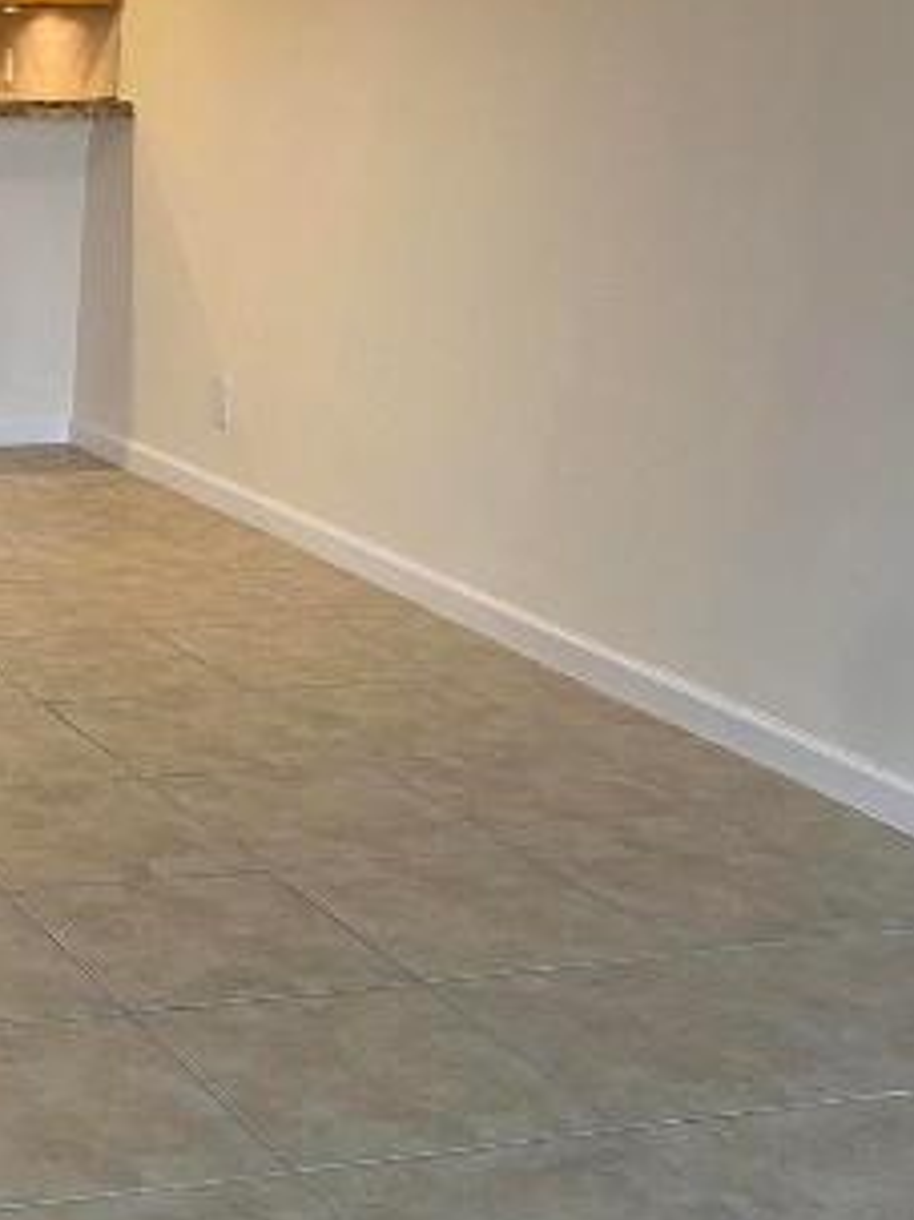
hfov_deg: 20.6
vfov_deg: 29.4
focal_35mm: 66
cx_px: -213
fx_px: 2325
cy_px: 531
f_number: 1.8
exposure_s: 1/60
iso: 80
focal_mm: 4.25
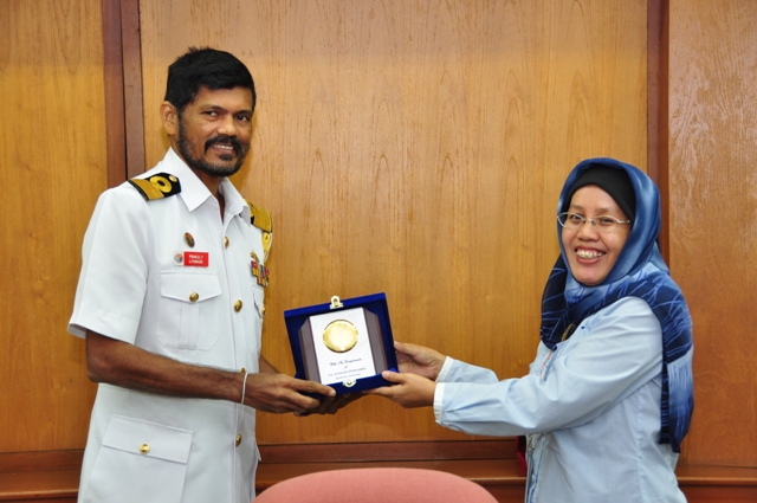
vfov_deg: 18.9
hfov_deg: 28.1
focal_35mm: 72
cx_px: 378
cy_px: 252
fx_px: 1512
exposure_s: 1/30
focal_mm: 48
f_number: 5
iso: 500
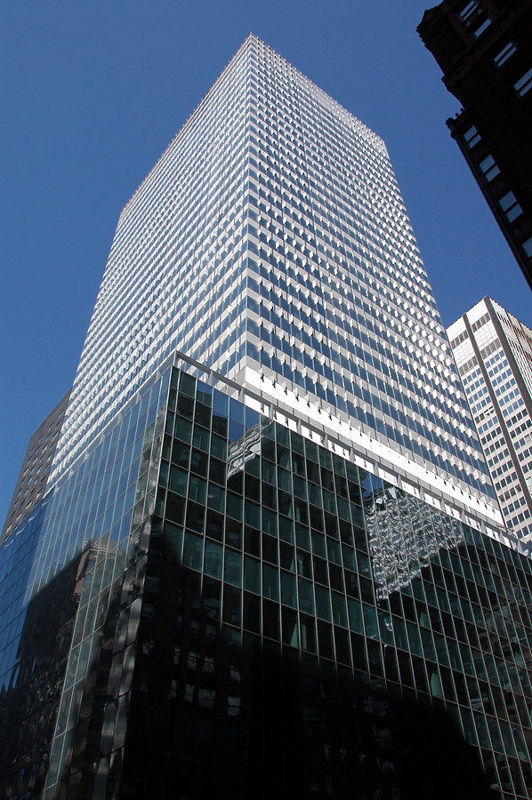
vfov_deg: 62.0
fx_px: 666
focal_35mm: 30
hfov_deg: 43.5
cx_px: 266
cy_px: 400
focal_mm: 20
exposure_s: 1/320
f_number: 9
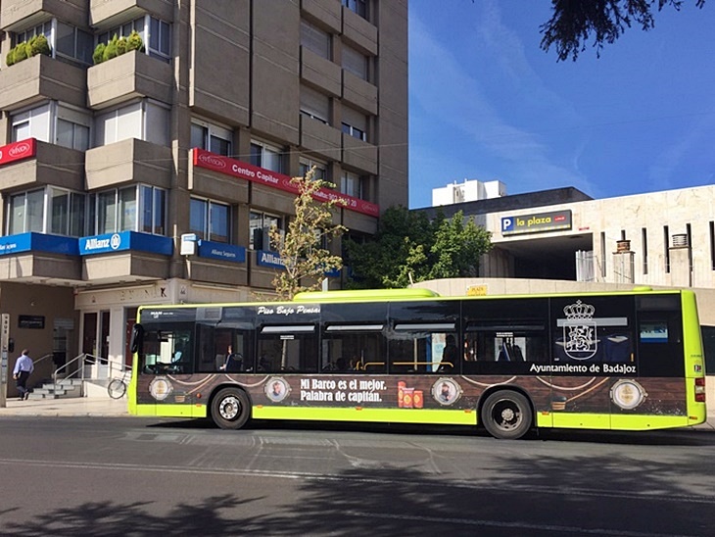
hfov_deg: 61.6
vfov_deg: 48.3
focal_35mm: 29
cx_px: 358
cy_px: 268
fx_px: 599
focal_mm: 4.15
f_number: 2.2
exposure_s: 1/1799
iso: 32
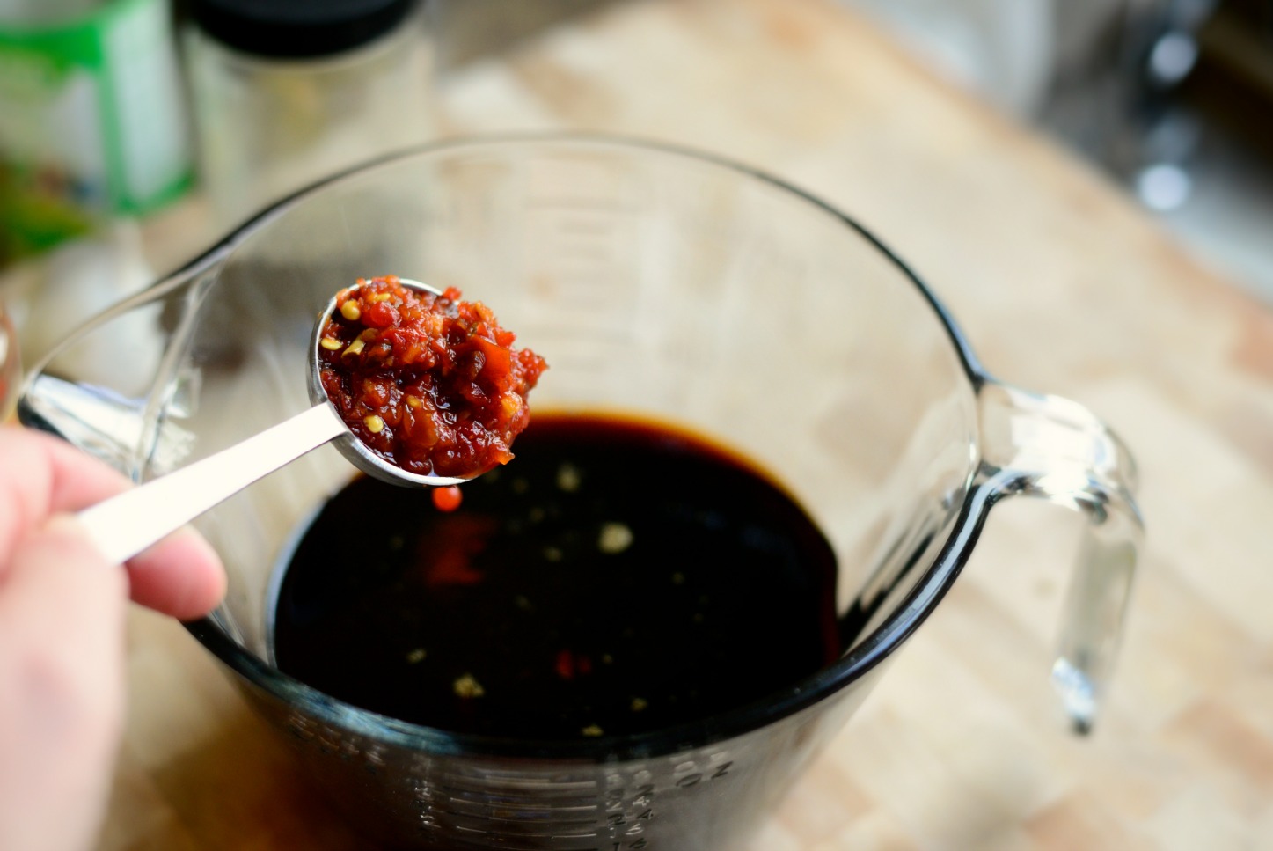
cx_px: 636
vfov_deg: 27.0
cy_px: 426
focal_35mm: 50
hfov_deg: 39.6
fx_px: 1769
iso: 1800
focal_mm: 50
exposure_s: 1/500
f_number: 2.8
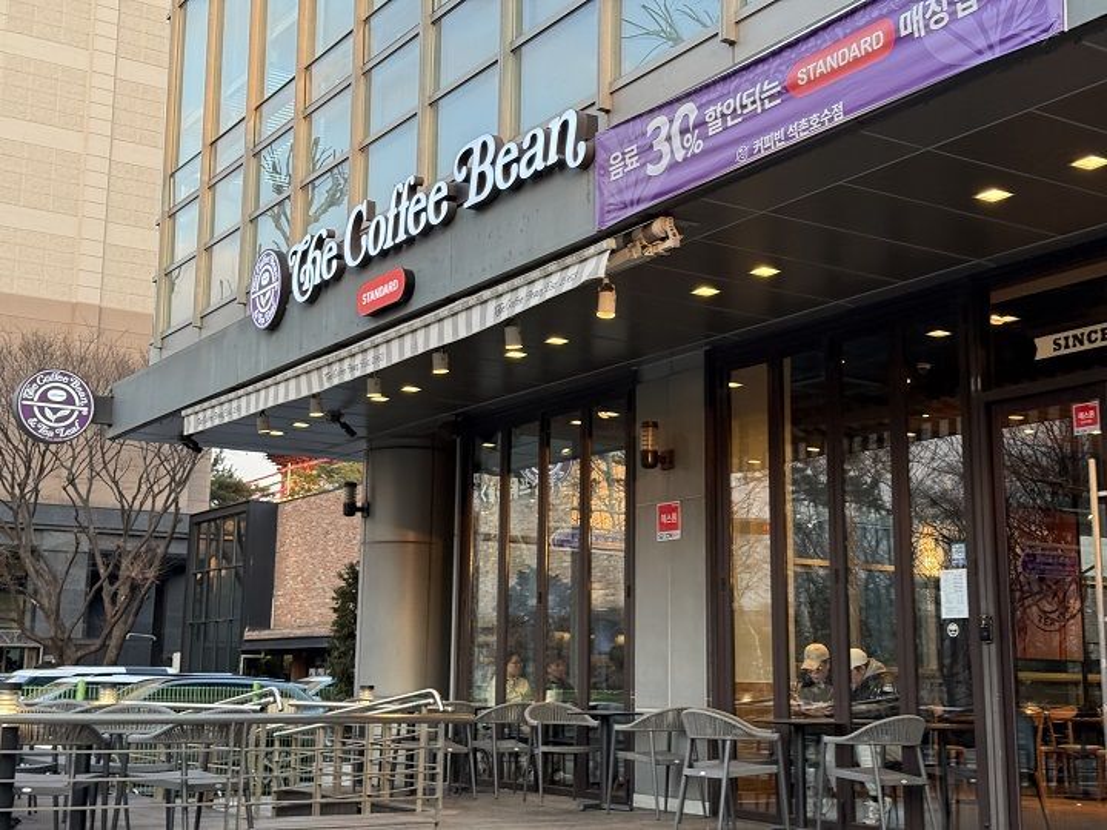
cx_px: 554
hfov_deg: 39.7
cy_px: 415
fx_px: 1535
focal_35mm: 48
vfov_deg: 30.3
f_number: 1.78
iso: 125
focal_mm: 6.76
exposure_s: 1/184
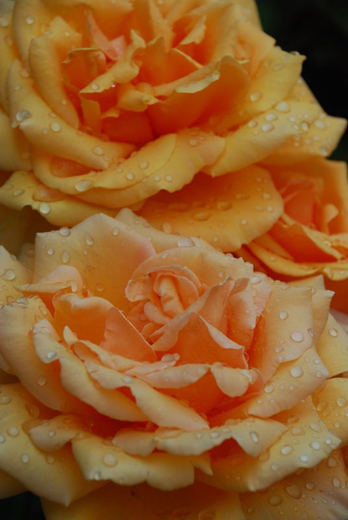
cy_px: 260
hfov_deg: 6.8
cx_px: 174
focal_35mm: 202
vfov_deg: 10.1
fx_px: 2926
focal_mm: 135
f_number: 8
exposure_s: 1/1000
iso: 250
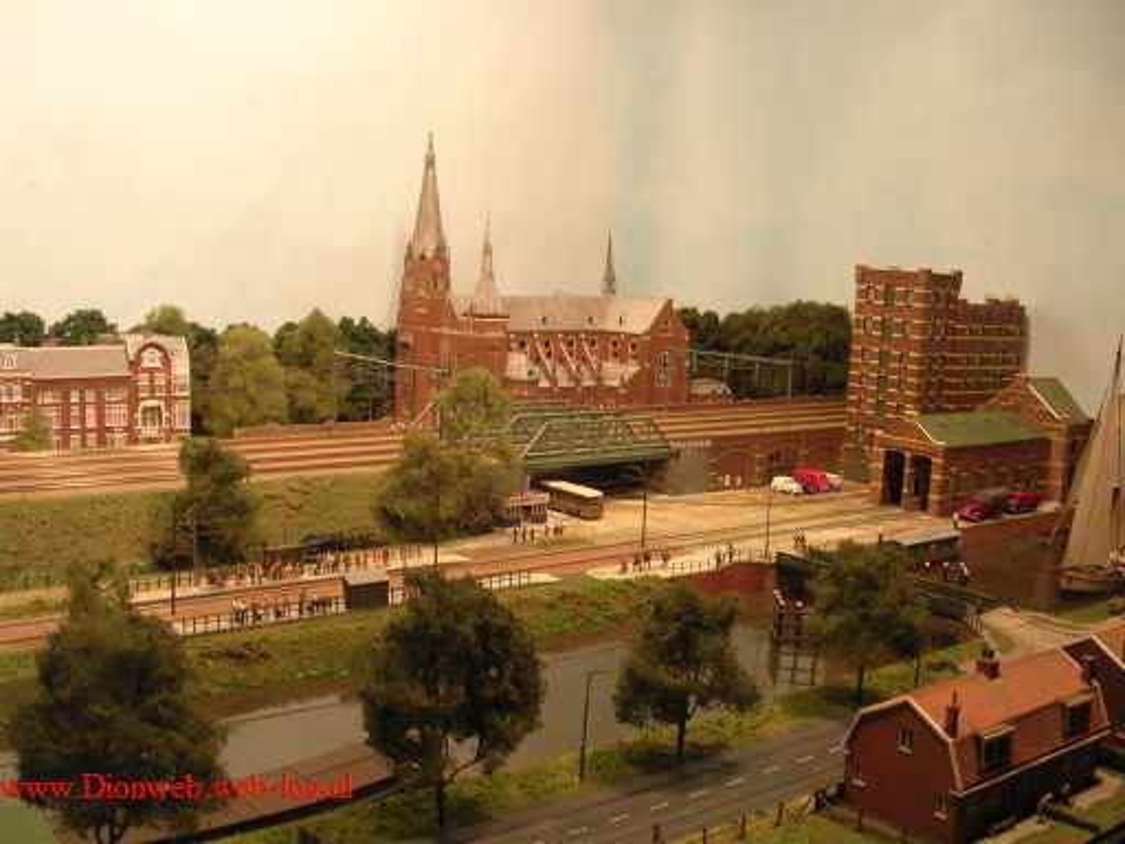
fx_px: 1235
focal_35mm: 38
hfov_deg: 49.0
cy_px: 422
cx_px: 562
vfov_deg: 37.7
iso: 100
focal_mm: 5.8
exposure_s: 1/30.4
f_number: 2.8
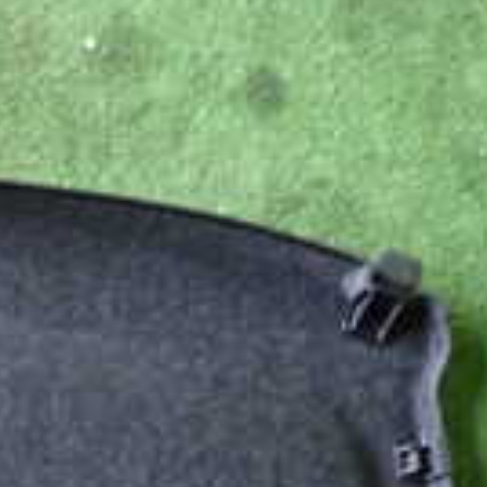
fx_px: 1576
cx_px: -407
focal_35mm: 99
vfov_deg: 17.2
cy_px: 483
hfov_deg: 15.1
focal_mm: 4.5
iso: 500
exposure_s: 1/30
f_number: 2
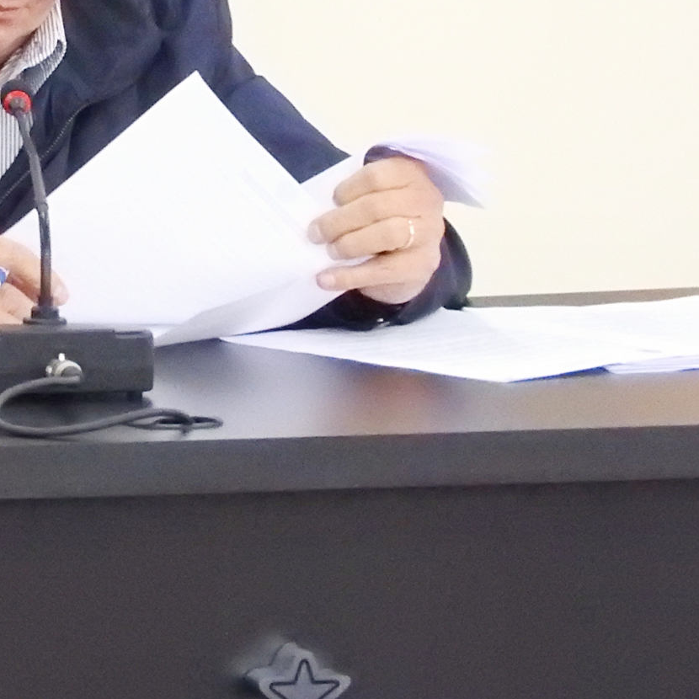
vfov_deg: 1.7
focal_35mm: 1006
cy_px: -33
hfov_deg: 1.7
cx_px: 51
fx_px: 22983
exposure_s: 1/15
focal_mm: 71.7
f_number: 5.6
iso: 1600
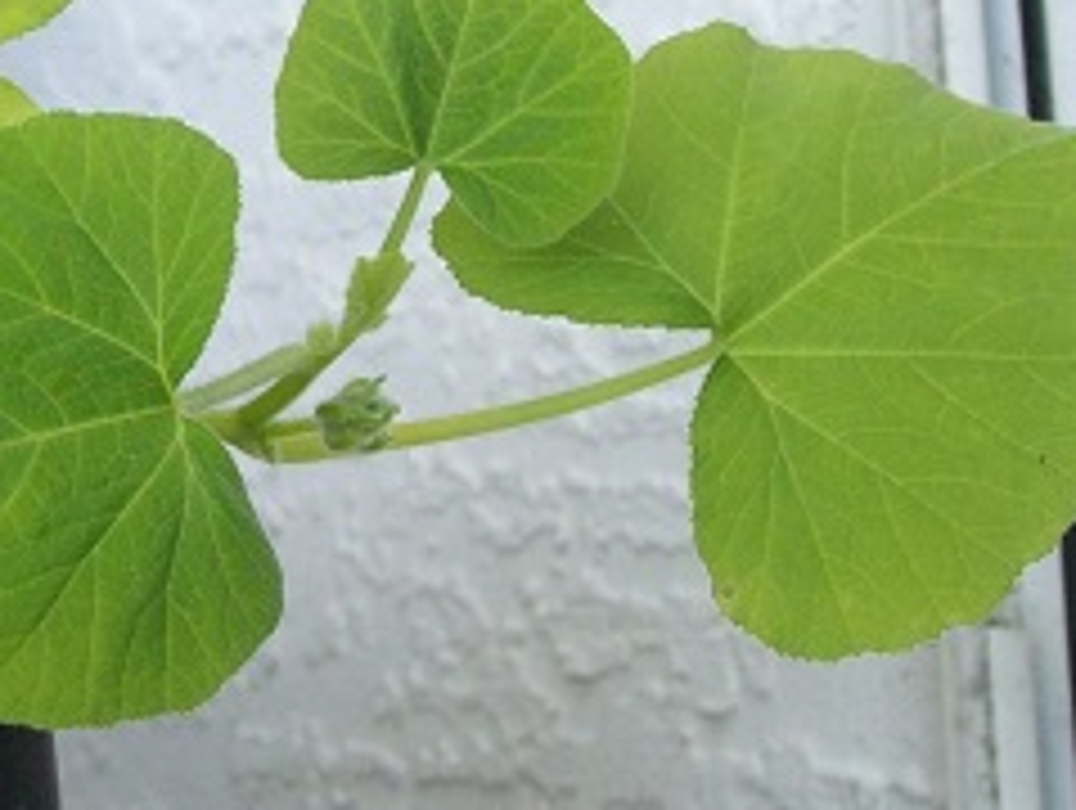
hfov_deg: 20.4
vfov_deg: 15.7
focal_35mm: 94
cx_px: 113
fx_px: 2926
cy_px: 286
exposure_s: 1/67.5
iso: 160
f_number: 3
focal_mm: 7.6
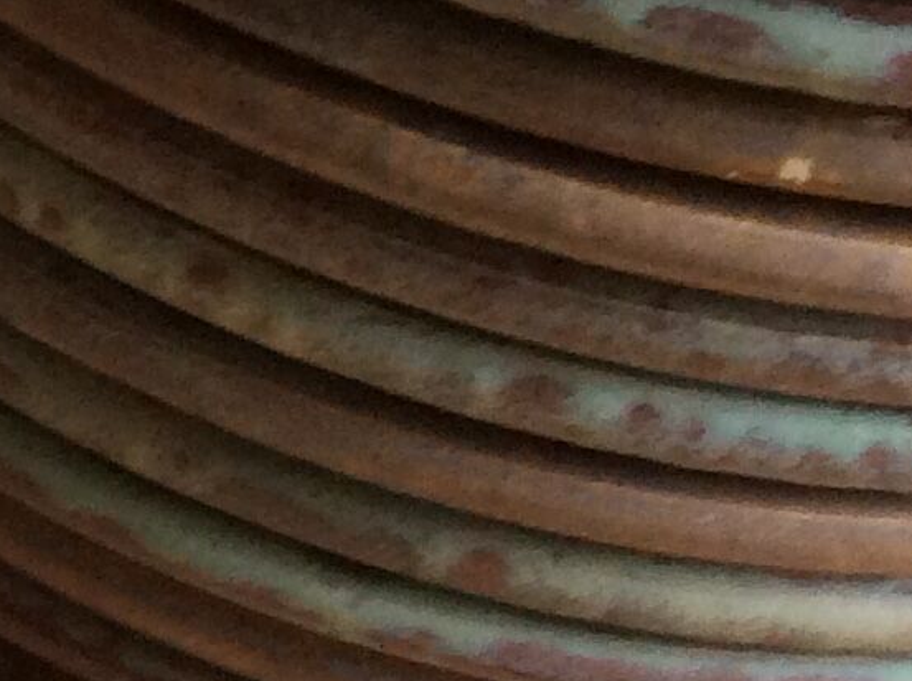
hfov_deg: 11.7
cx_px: -963
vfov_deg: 9.8
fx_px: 3946
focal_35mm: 150
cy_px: -41
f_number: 2.4
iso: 100
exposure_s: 1/25
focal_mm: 3.3
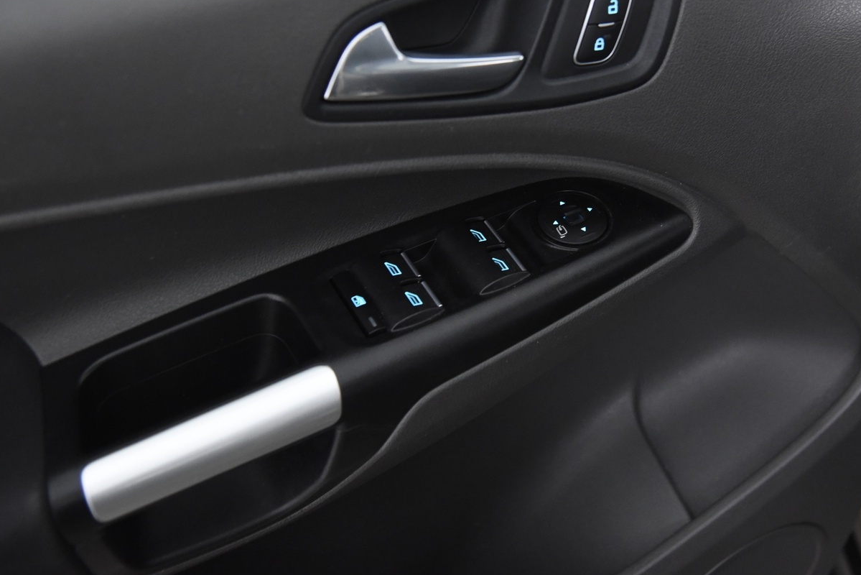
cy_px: 202
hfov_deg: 36.8
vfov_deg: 25.0
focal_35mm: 54
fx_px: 1292
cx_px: 495
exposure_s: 1/30
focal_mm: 40
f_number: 4
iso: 4000
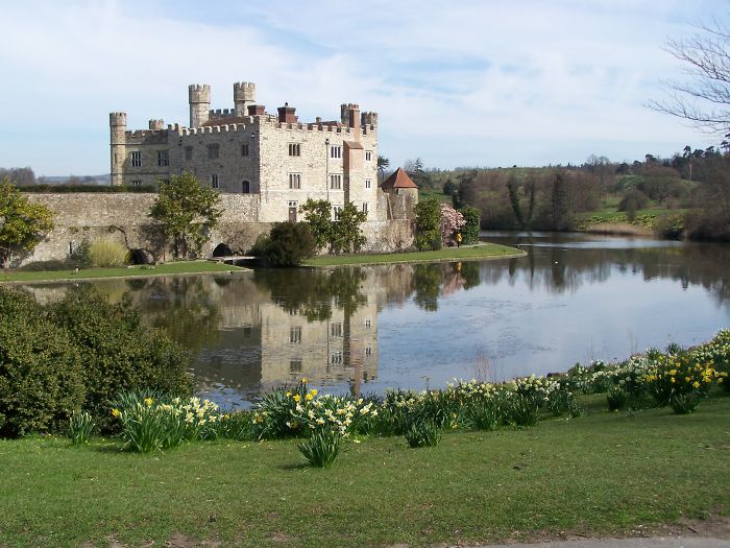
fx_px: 1012
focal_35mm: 48
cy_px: 274
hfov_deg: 39.7
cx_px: 365
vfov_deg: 30.3
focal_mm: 8
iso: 64
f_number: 4
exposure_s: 1/400
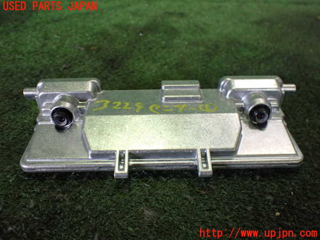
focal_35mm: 30
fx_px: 277
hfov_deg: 60.0
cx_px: 160
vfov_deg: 46.8
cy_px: 120
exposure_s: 1/125
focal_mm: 5.4
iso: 640
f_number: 2.3
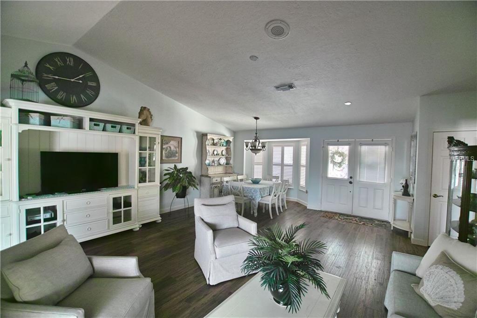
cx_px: 238
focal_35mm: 15
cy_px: 159
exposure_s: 1/30
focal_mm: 10
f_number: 3.5
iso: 800
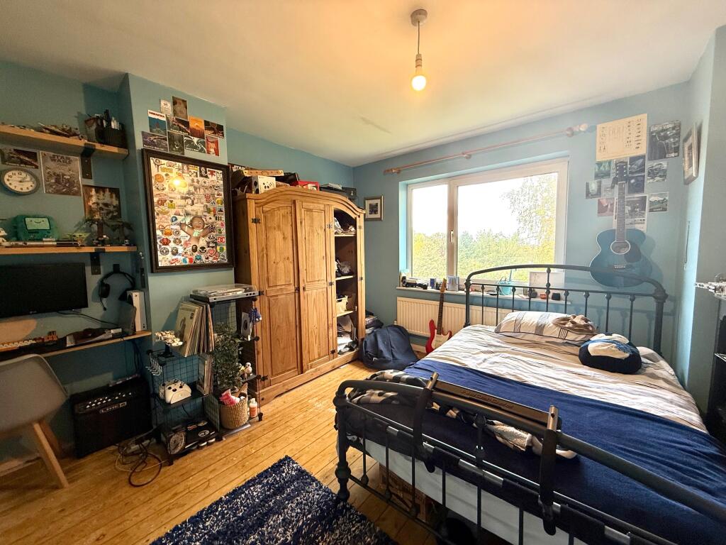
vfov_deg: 85.7
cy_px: 272
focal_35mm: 14
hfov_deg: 102.1
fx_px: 294
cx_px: 363
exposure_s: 1/99
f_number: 2.2
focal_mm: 2.22
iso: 125
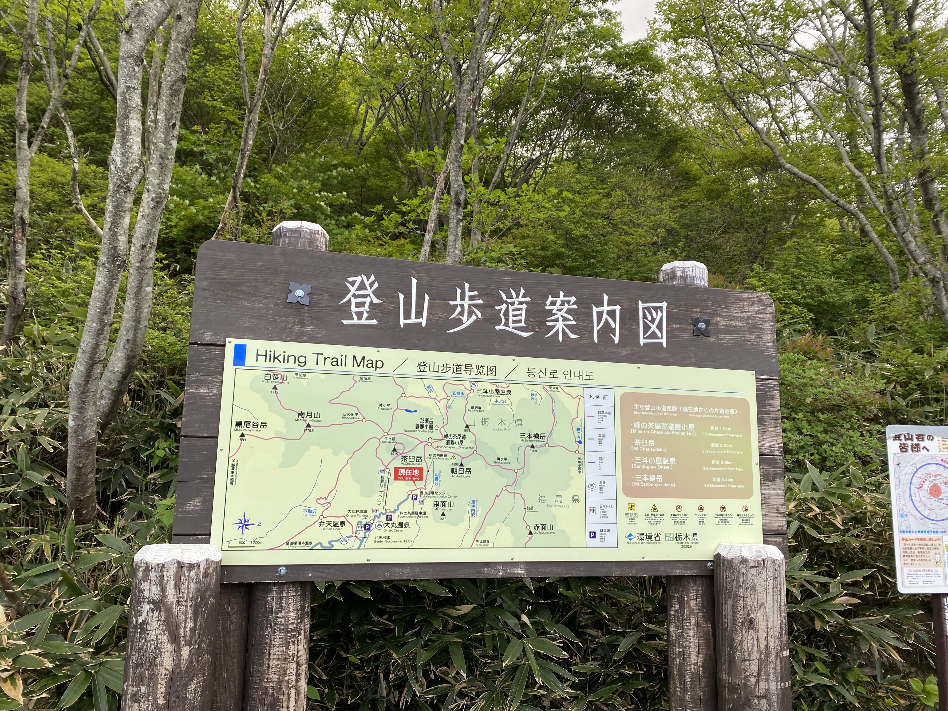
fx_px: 712
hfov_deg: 67.3
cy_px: 356
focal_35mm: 26
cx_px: 474
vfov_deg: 53.1
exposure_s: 1/332
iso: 32
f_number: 1.8
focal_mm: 4.25
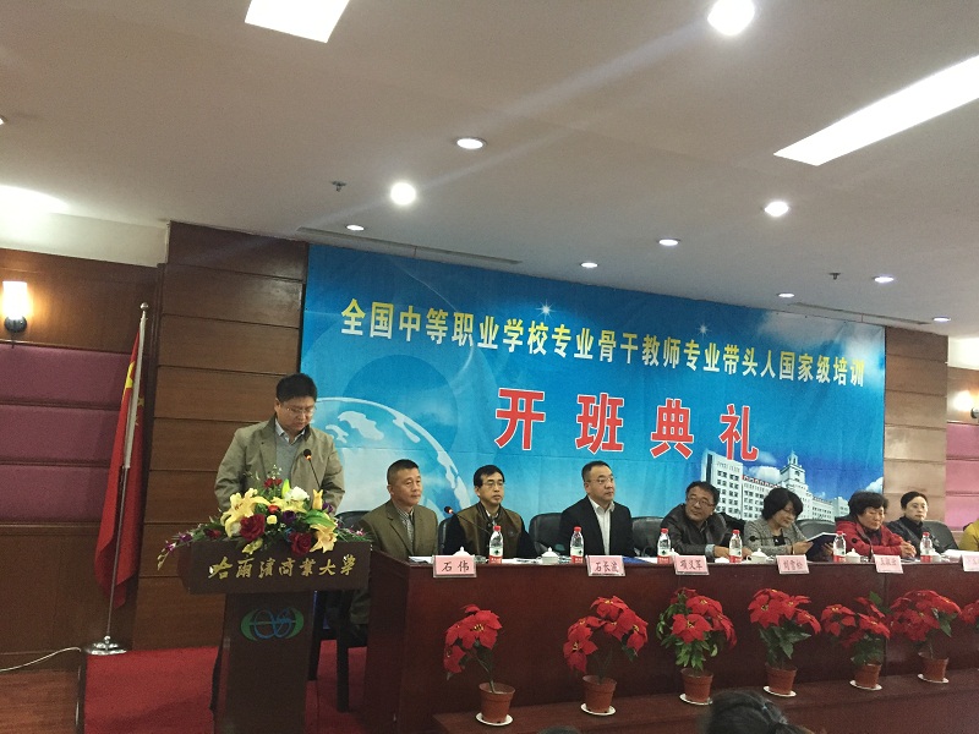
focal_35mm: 29
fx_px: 820
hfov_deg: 61.7
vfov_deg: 48.2
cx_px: 490
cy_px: 367
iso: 320
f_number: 2.2
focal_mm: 4.15
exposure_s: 1/25
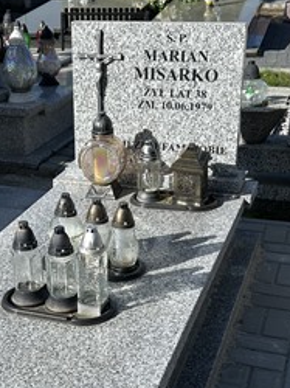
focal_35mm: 63
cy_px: 257
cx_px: 78
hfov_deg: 23.0
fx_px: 705
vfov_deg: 30.5
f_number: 1.5
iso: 50
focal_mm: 5.7
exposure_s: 1/3704
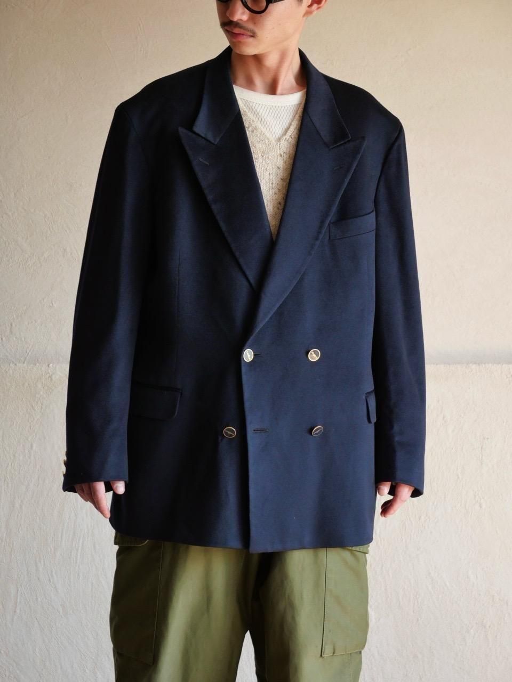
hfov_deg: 16.1
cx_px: 256
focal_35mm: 92
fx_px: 1814
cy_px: 341
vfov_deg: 21.3
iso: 1000
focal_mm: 46
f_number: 3.9
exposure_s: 1/100
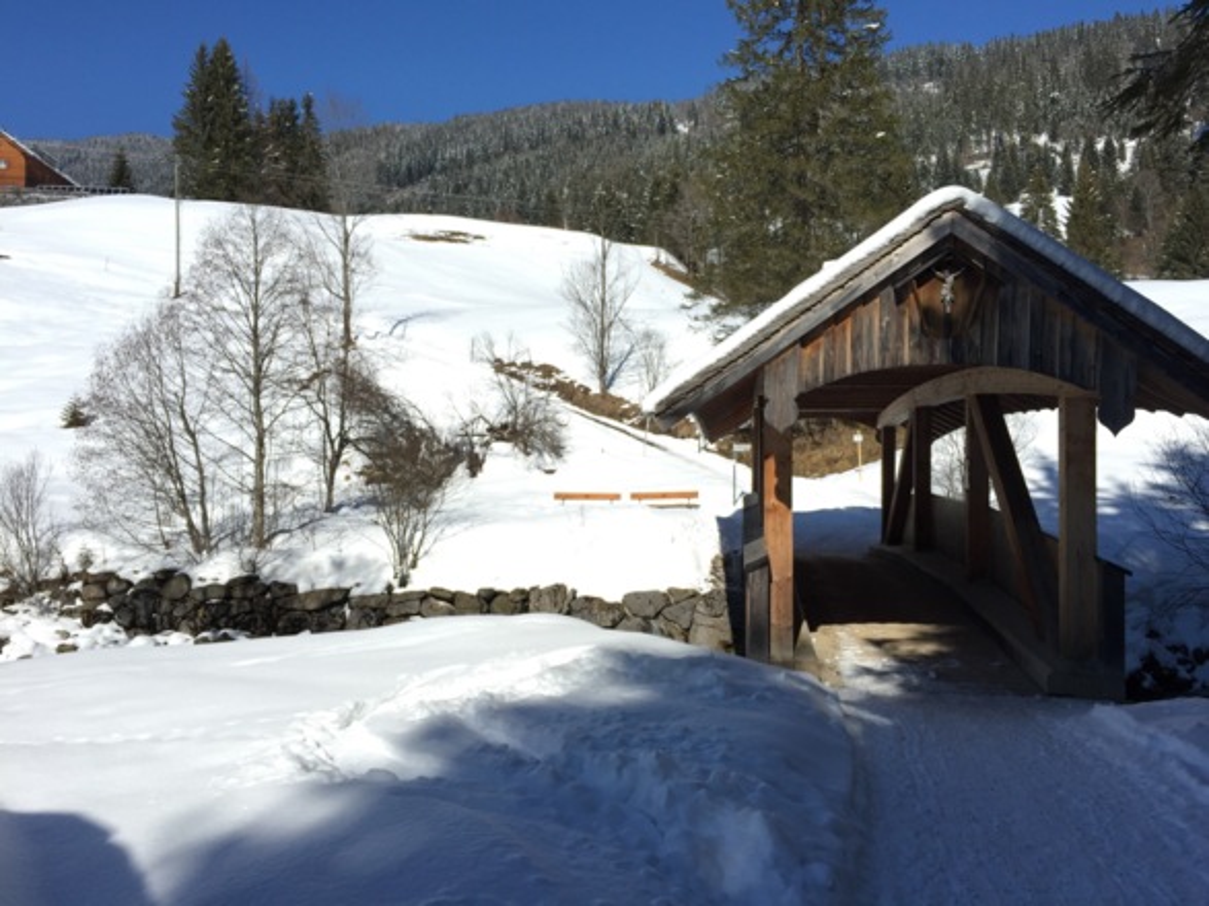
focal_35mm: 29
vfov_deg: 48.2
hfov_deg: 61.7
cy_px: 453
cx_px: 604
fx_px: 1013
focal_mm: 4.15
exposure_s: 1/2639
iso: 32
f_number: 2.2
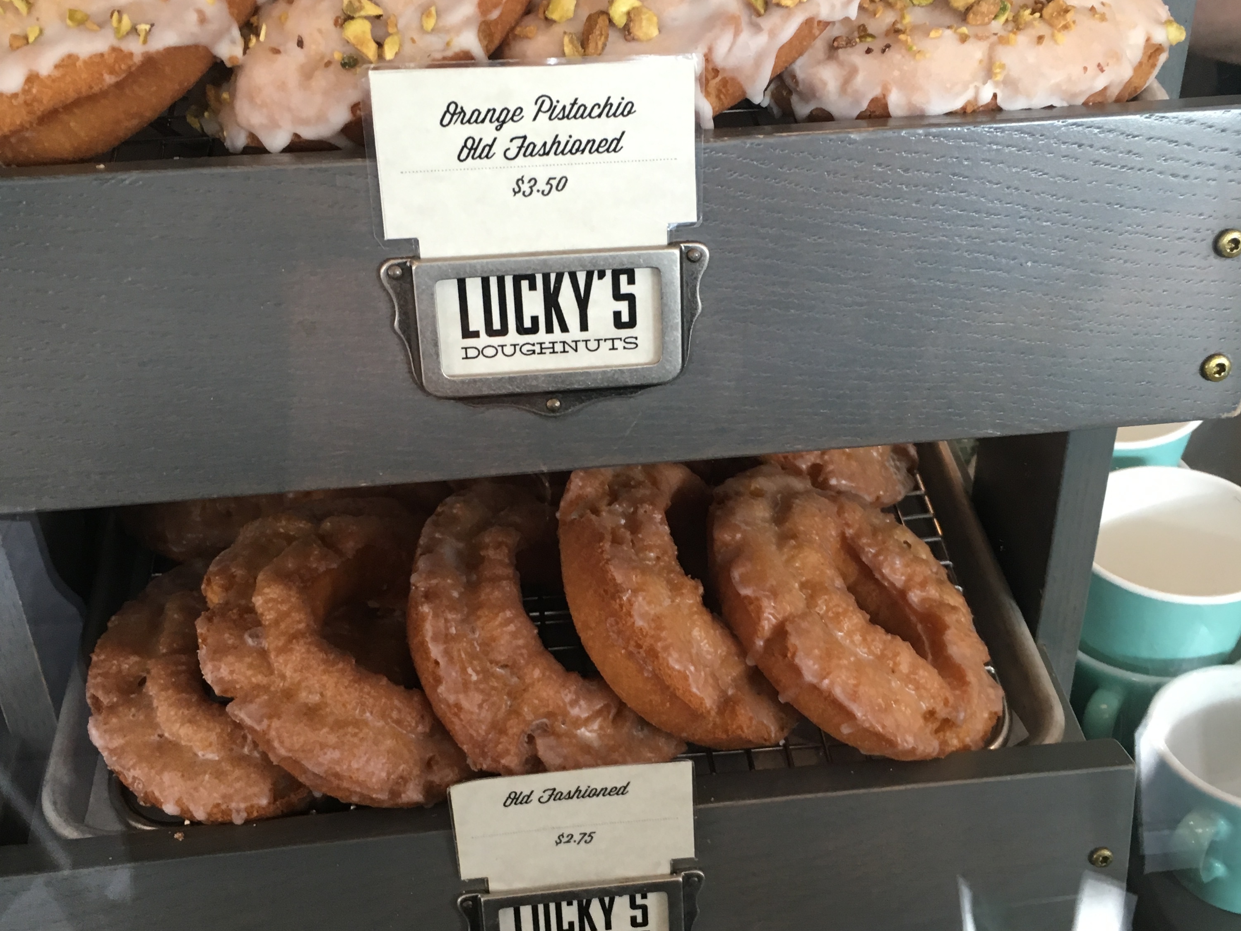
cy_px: 479
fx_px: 1398
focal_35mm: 39
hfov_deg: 47.9
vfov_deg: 36.8
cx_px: 625
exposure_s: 1/30
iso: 80
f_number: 2.2
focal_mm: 4.15
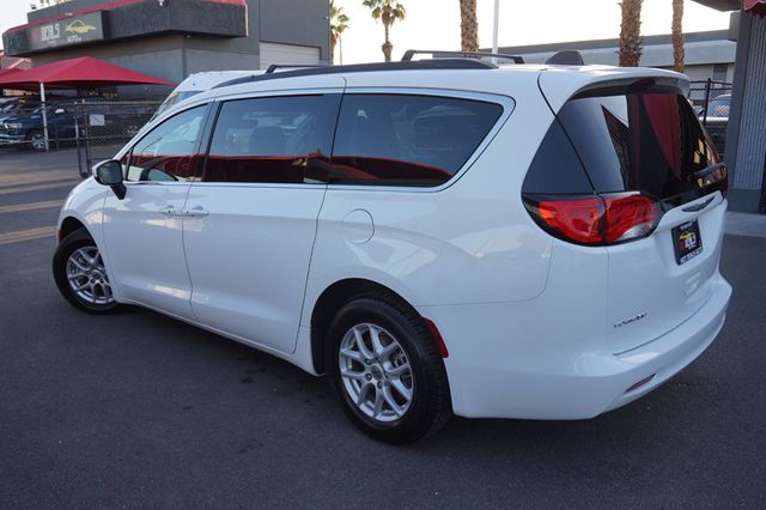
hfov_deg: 62.0
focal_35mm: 30
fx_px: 638
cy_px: 255
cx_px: 383
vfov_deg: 43.6
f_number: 5.6
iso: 100
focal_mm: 20
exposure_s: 1/80
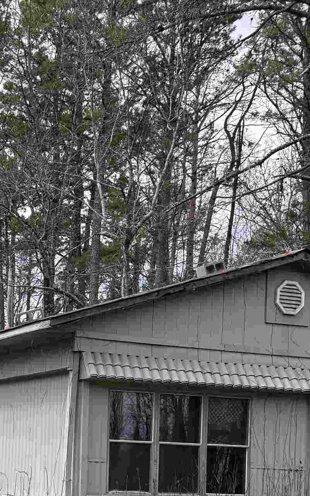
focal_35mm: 66
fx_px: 892
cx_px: -238
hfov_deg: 16.6
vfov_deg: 29.8
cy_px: 442
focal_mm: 5.96
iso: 50
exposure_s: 1/1263
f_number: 1.6
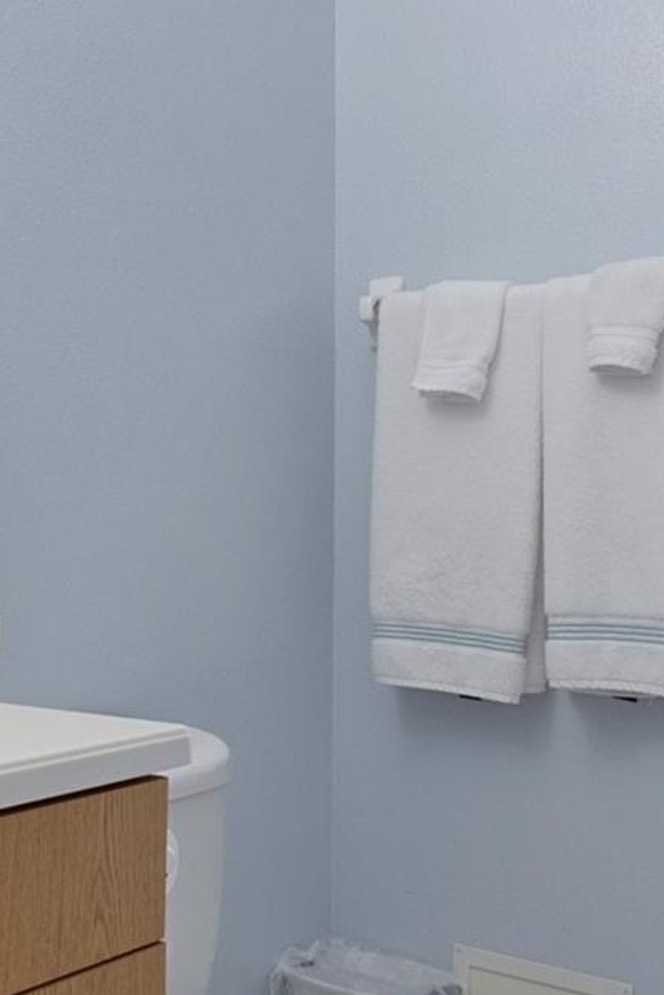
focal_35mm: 50
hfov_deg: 26.3
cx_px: 111
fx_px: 1390
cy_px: 509
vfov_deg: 39.4
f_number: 8
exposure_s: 1/2.5
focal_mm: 13
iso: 320
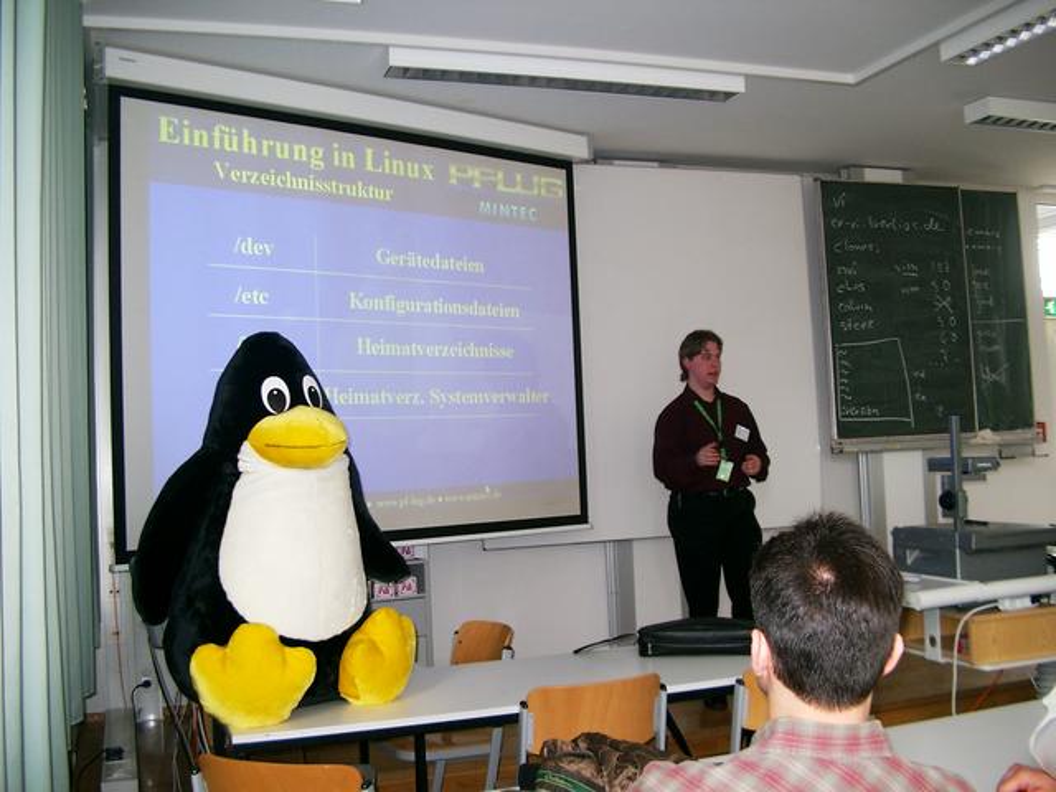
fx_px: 1129
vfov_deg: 38.7
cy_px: 396
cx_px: 528
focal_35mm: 37
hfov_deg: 50.1
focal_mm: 7.6
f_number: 2.6
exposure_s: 1/60
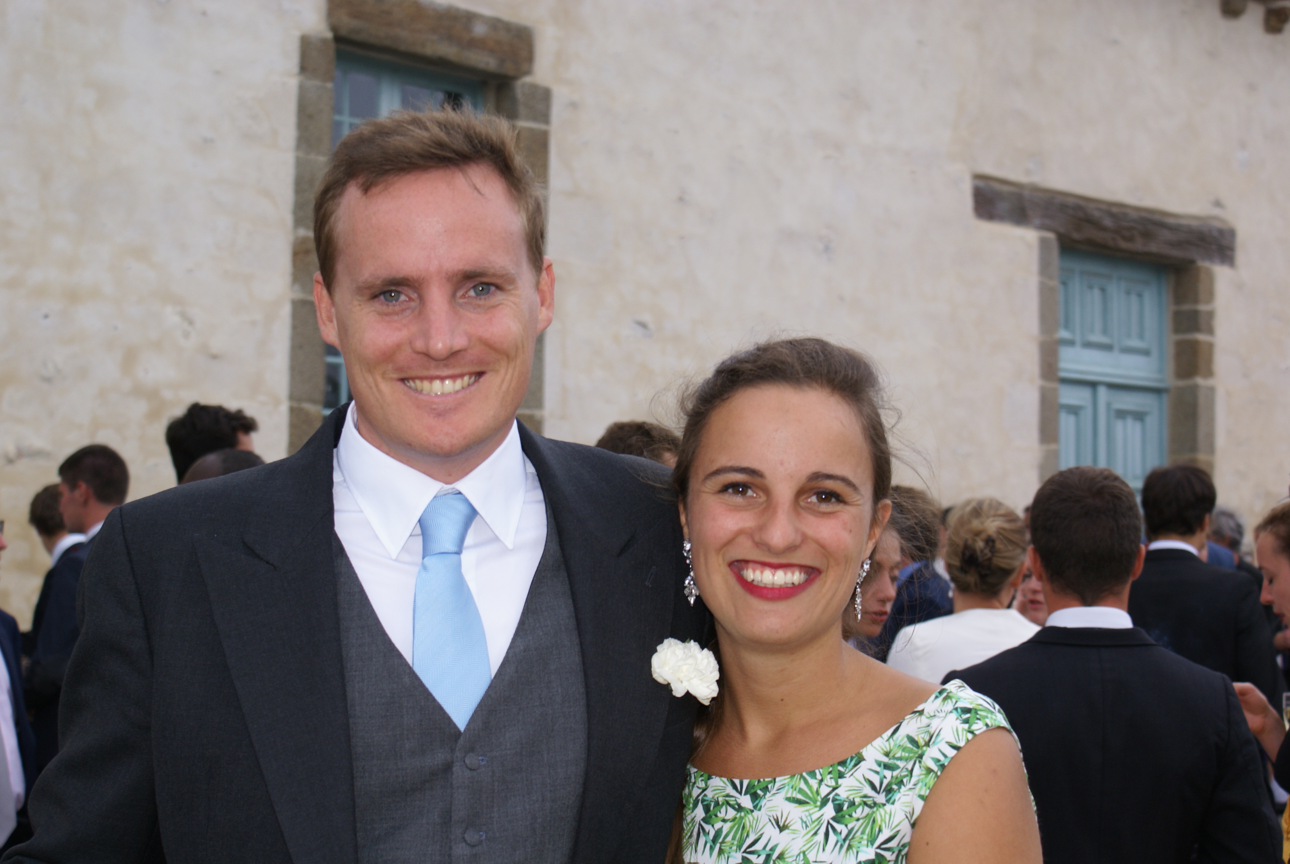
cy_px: 432
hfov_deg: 29.8
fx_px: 2422
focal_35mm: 68
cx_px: 645
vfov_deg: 20.2
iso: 100
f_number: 6.3
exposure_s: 1/125
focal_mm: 45
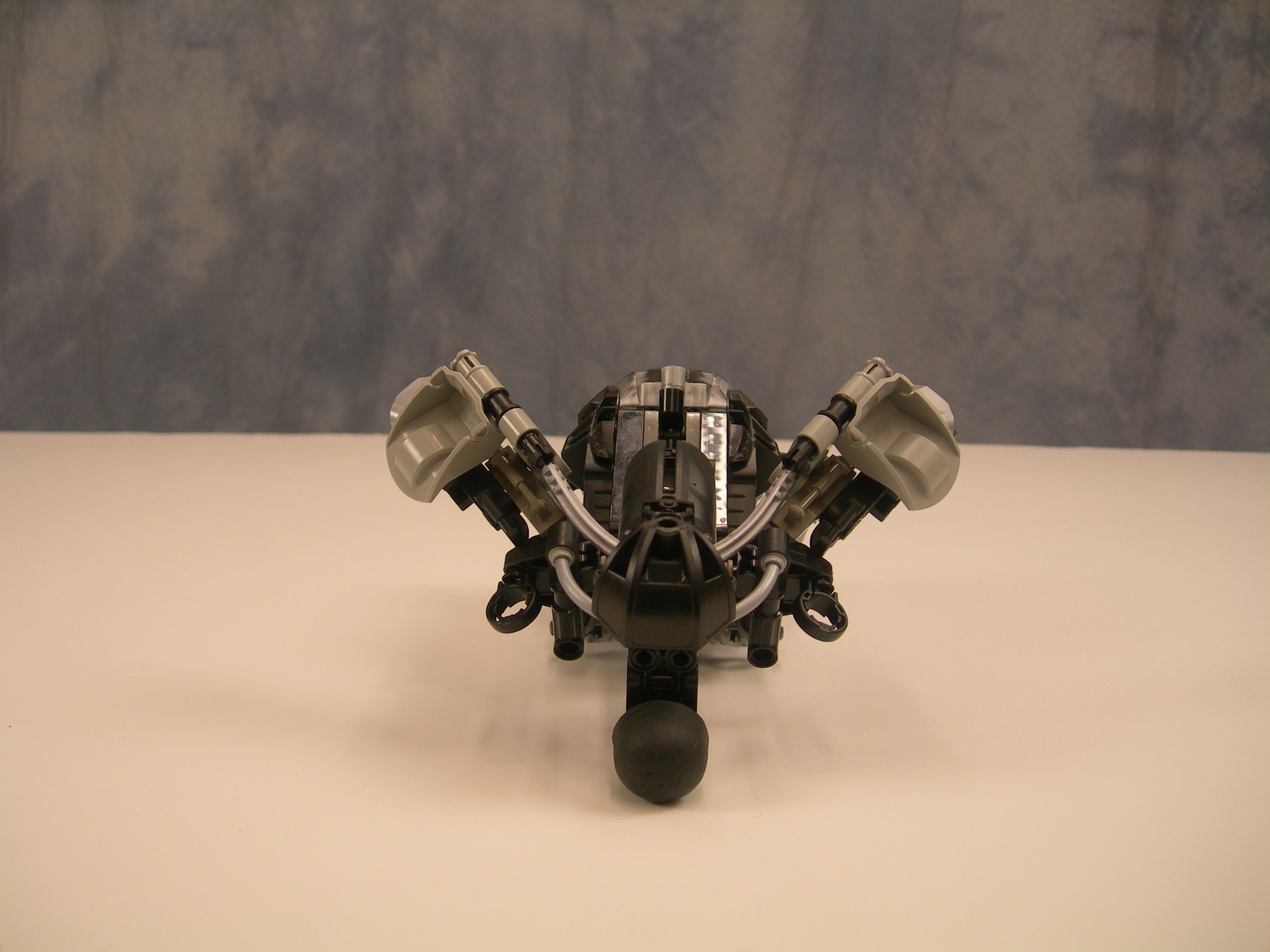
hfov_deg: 49.0
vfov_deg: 37.7
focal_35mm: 38
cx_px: 635
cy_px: 476
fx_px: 1394
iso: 50
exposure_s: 1/23.5
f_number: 2.8
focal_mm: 7.8
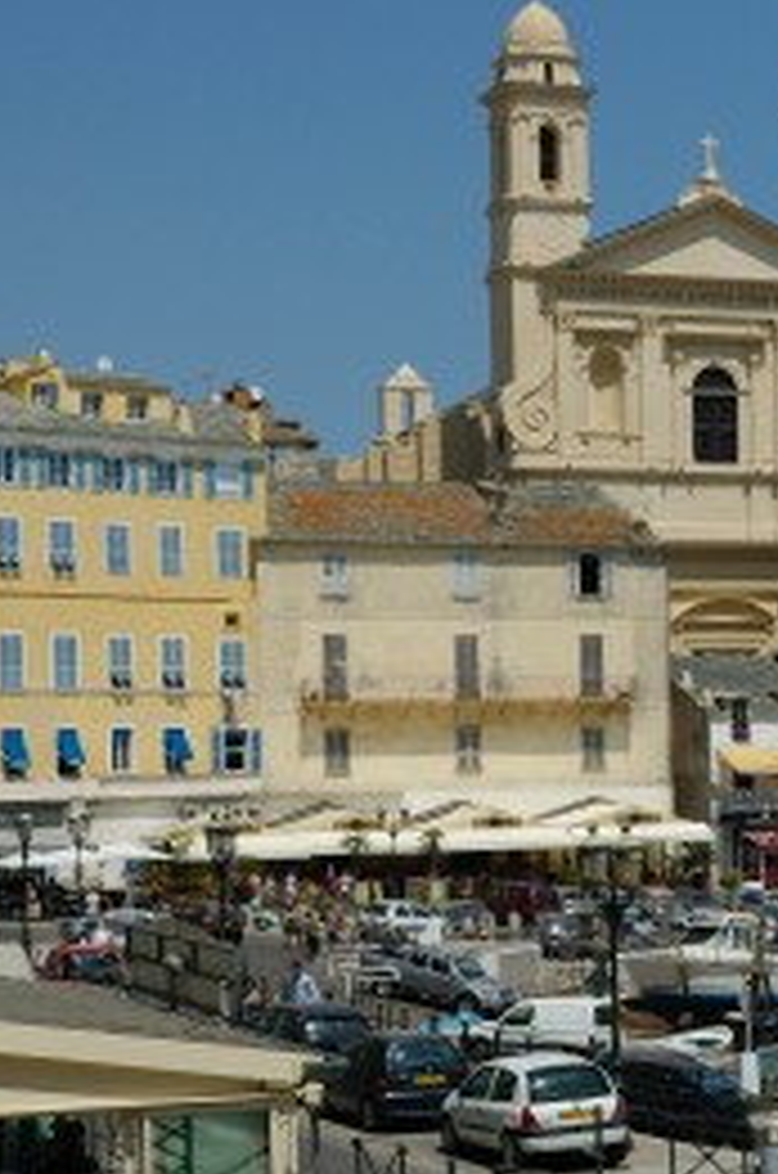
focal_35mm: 90
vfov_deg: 22.6
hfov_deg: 15.0
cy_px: 778
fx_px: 2930
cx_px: 650
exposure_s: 1/1000
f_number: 8
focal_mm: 29
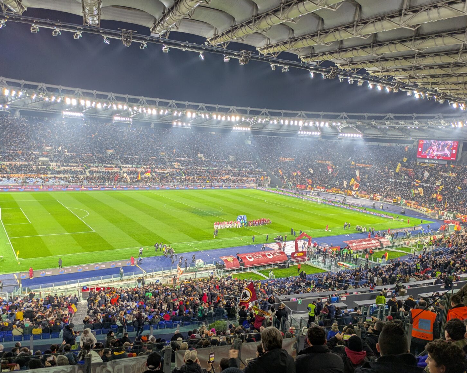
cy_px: 191
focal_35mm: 27
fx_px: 373
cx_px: 216
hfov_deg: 64.0
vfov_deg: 53.2
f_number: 1.89
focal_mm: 5.43
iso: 56
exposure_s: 1/50
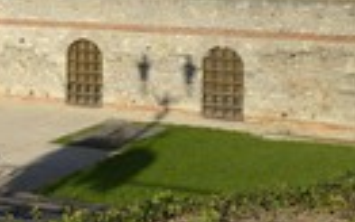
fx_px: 978
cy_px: -62
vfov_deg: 12.6
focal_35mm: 101
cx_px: 62
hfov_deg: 20.3
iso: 200
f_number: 14
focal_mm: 31
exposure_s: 1/200
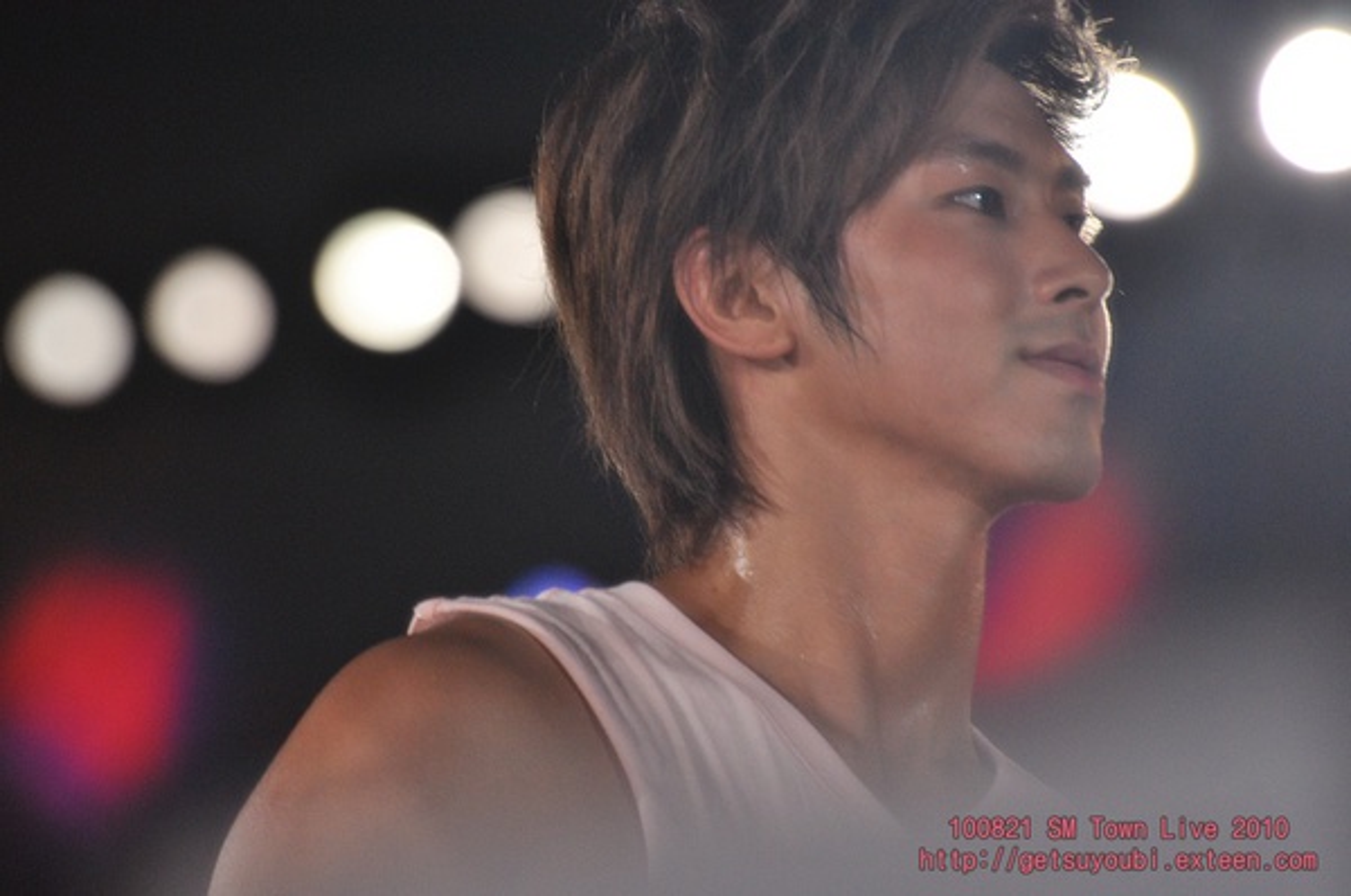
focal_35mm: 450
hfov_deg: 4.6
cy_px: 448
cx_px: 676
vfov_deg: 3.0
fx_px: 16860
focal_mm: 300
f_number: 5.6
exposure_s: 1/400
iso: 1000
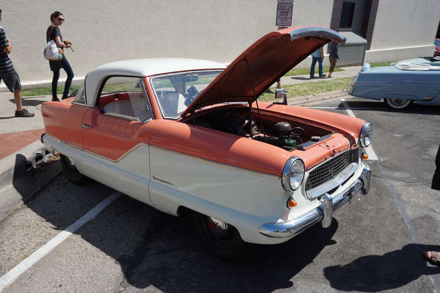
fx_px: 367
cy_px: 146
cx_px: 220
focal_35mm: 30
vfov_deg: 43.6
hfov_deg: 61.9
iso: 100
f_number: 8
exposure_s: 1/320
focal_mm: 20
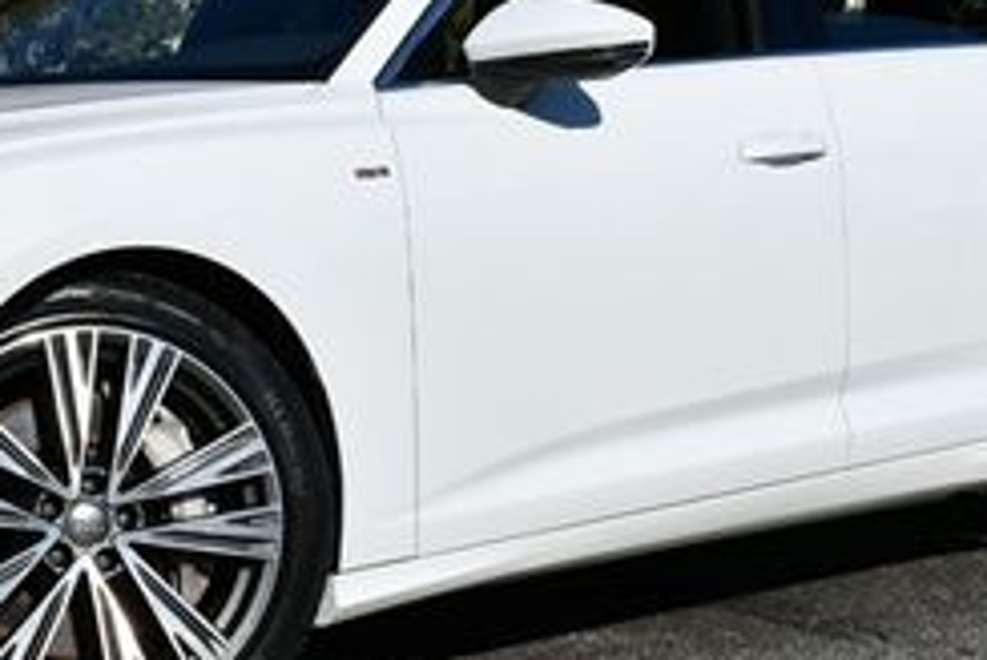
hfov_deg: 17.6
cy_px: 68
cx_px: 205
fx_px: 3157
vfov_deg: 11.9
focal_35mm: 115
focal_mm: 22
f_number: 10
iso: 100
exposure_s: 1/400
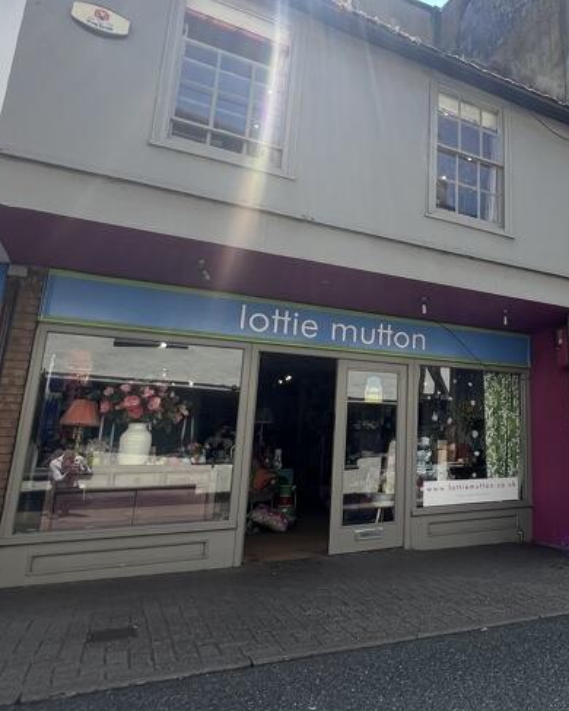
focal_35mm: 26
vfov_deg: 65.8
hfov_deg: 49.2
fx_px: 548
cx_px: 508
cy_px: 313
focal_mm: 1.57
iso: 32
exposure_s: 1/367
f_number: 1.8
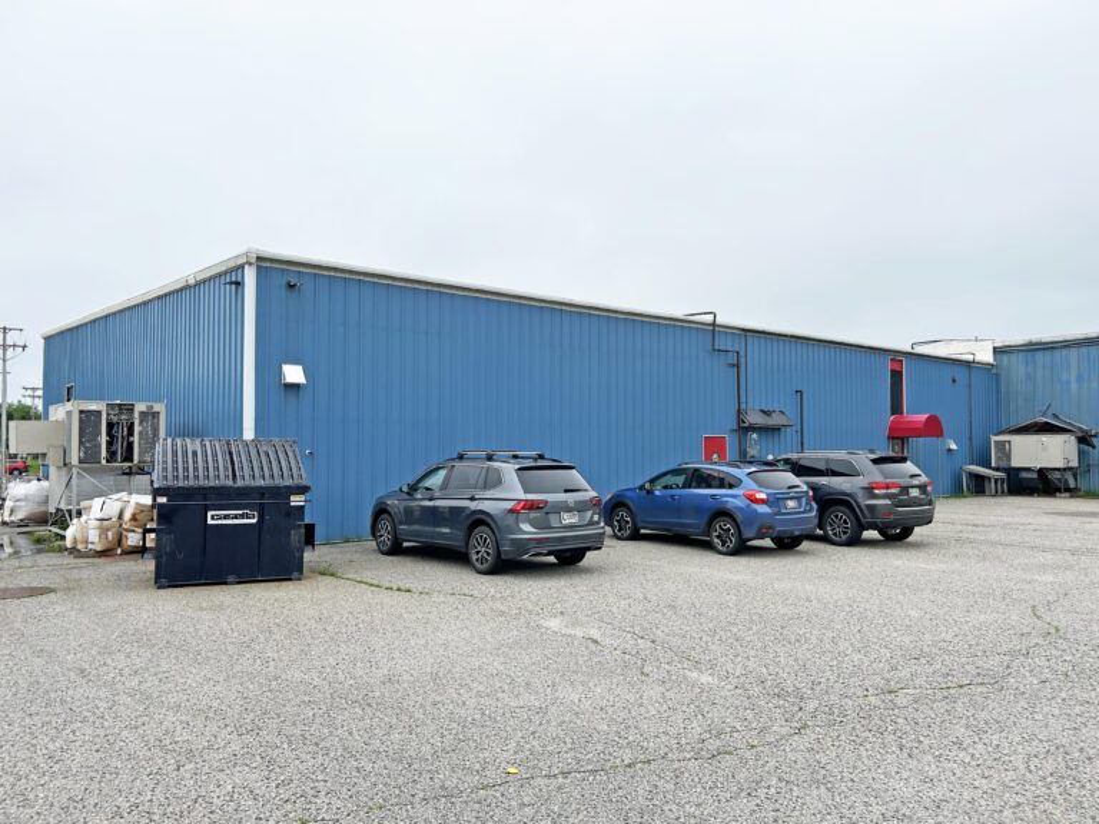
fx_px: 825
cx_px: 550
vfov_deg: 53.1
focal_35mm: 26
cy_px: 412
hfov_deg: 67.3
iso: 50
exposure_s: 1/3968
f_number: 1.5
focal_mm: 5.7
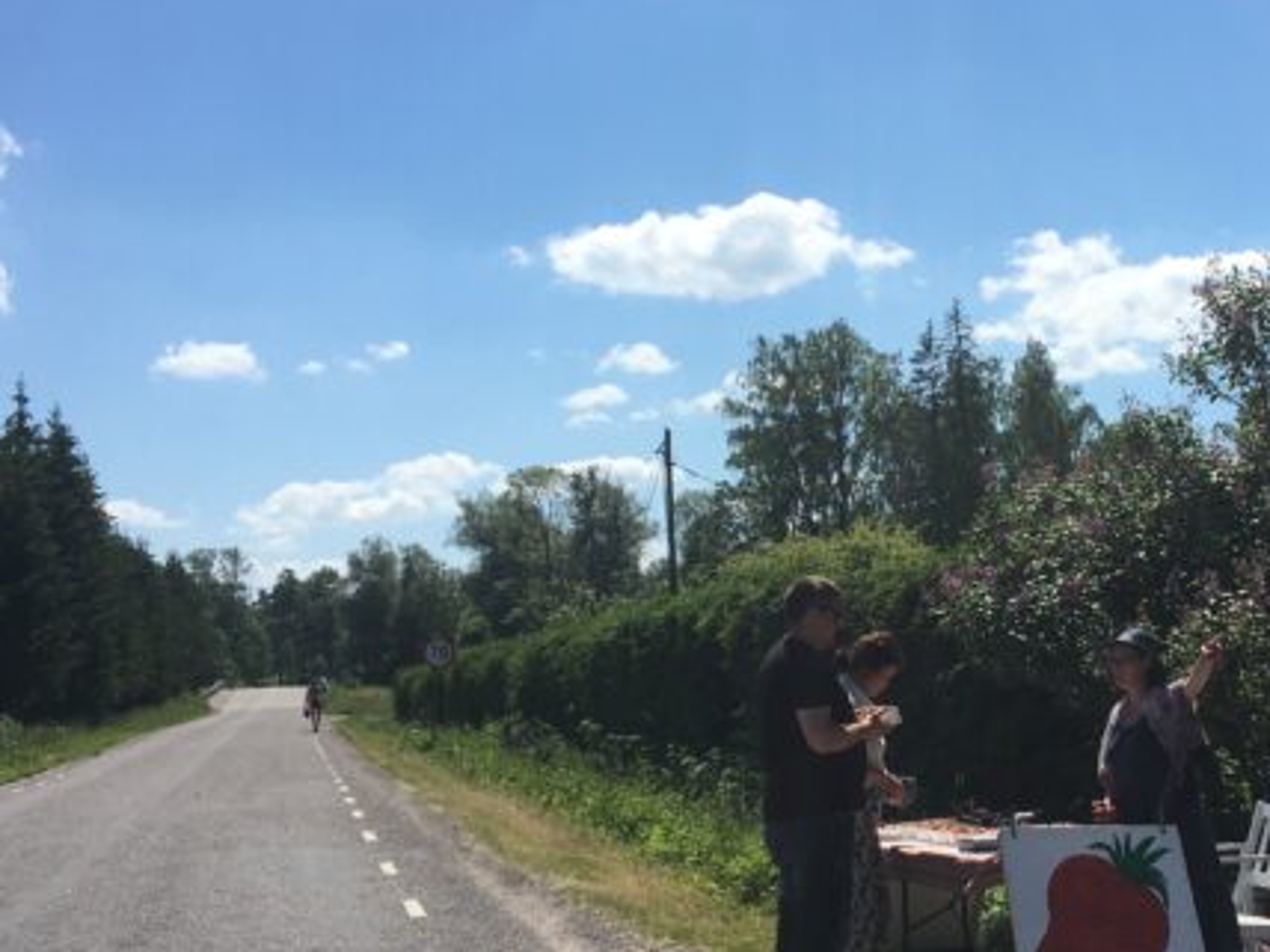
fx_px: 1908
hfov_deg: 36.4
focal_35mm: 52
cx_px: 855
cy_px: 483
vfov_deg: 28.0
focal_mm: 4.15
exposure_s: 1/2481
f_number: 2.2
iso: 25
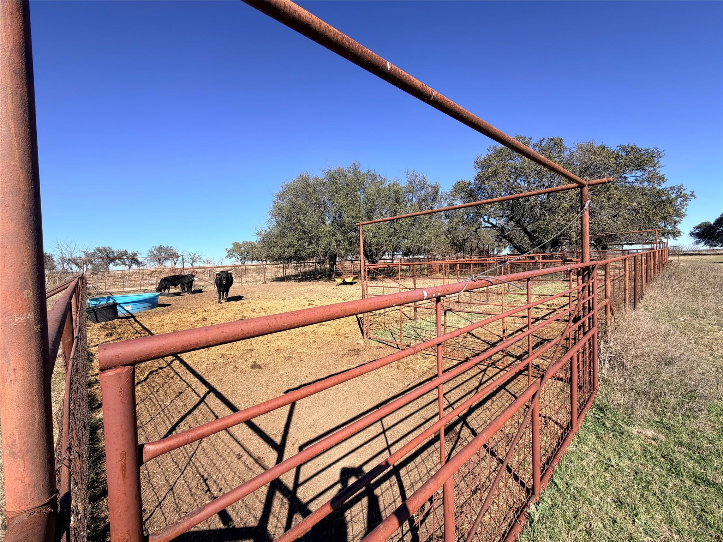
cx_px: 362
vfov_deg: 85.7
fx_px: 292
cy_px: 271
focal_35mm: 14
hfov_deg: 102.1
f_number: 2.2
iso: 25
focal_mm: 2.22
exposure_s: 1/770
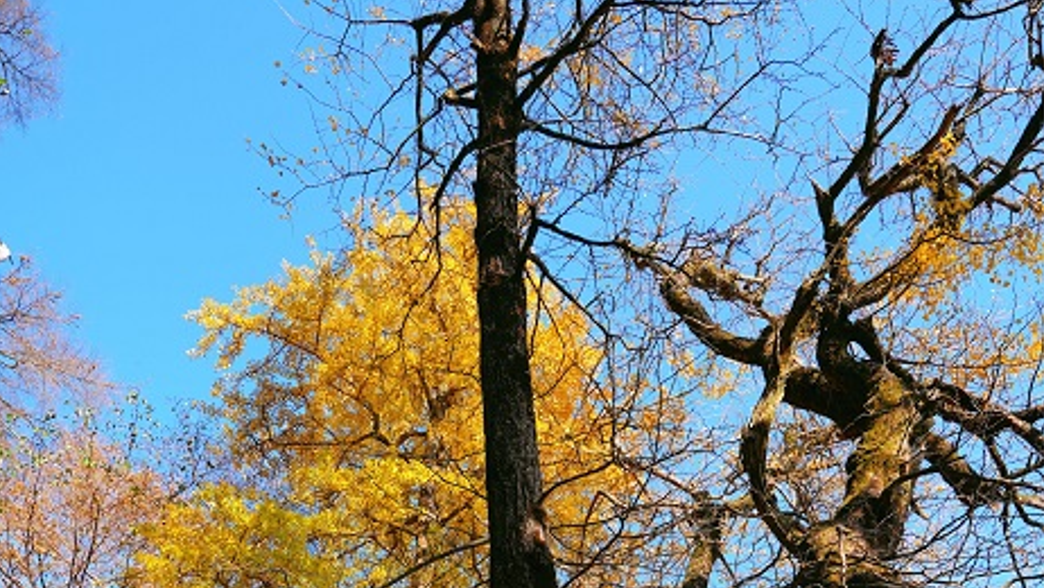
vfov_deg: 27.1
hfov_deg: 52.8
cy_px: 729
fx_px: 1052
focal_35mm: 38
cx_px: 520
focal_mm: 24
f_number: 6.3
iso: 100
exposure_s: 1/160
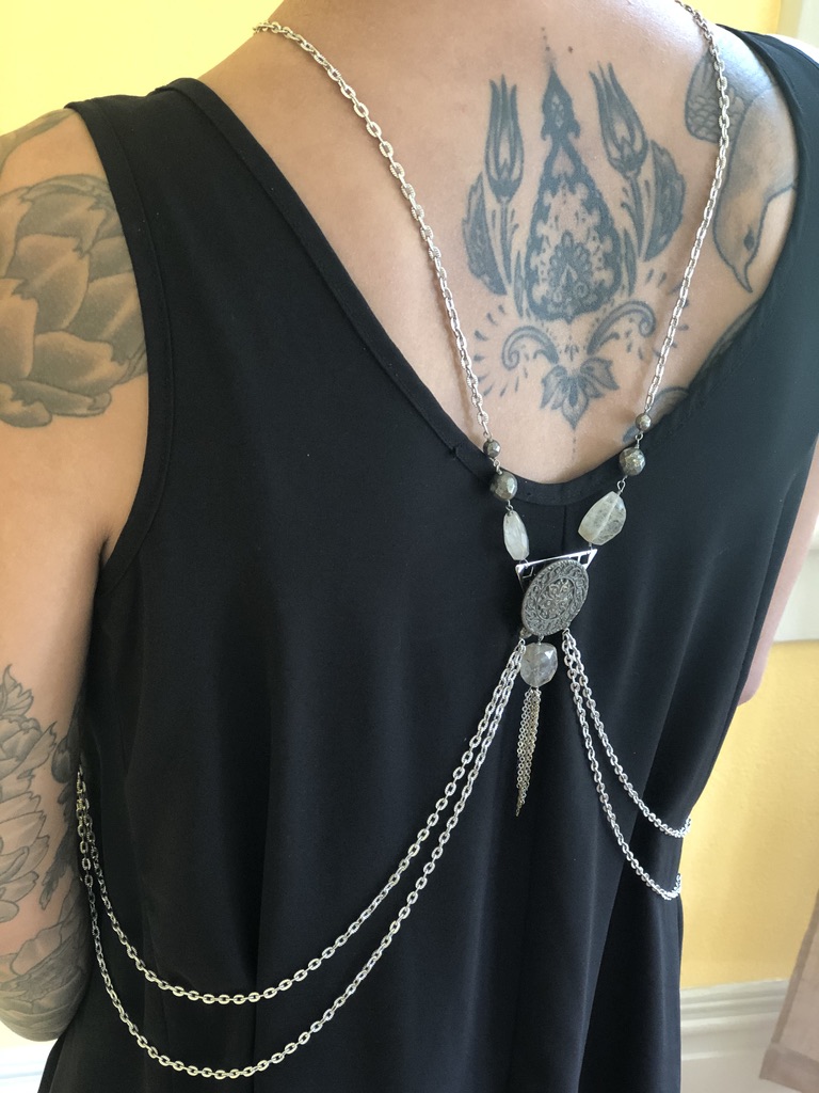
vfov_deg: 33.8
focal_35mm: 57
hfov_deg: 25.7
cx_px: 410
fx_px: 1798
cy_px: 546
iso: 200
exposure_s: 1/30
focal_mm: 6.6
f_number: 2.8
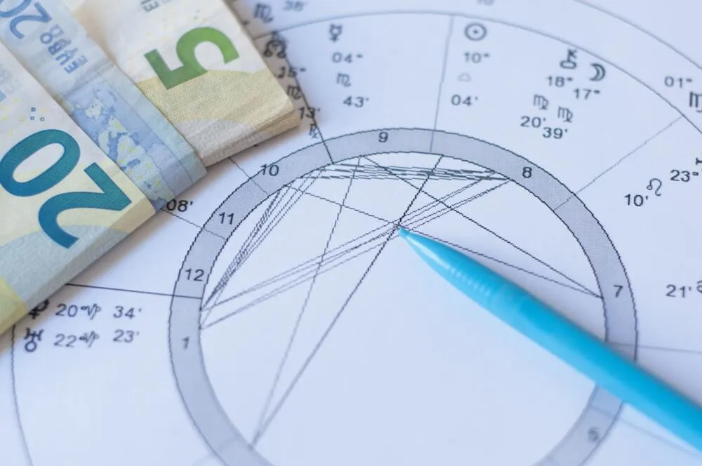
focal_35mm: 75
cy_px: 233
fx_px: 1461
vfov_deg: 18.1
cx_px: 351
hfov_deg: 27.0
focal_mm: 50
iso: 800
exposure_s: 1/80
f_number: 2.5
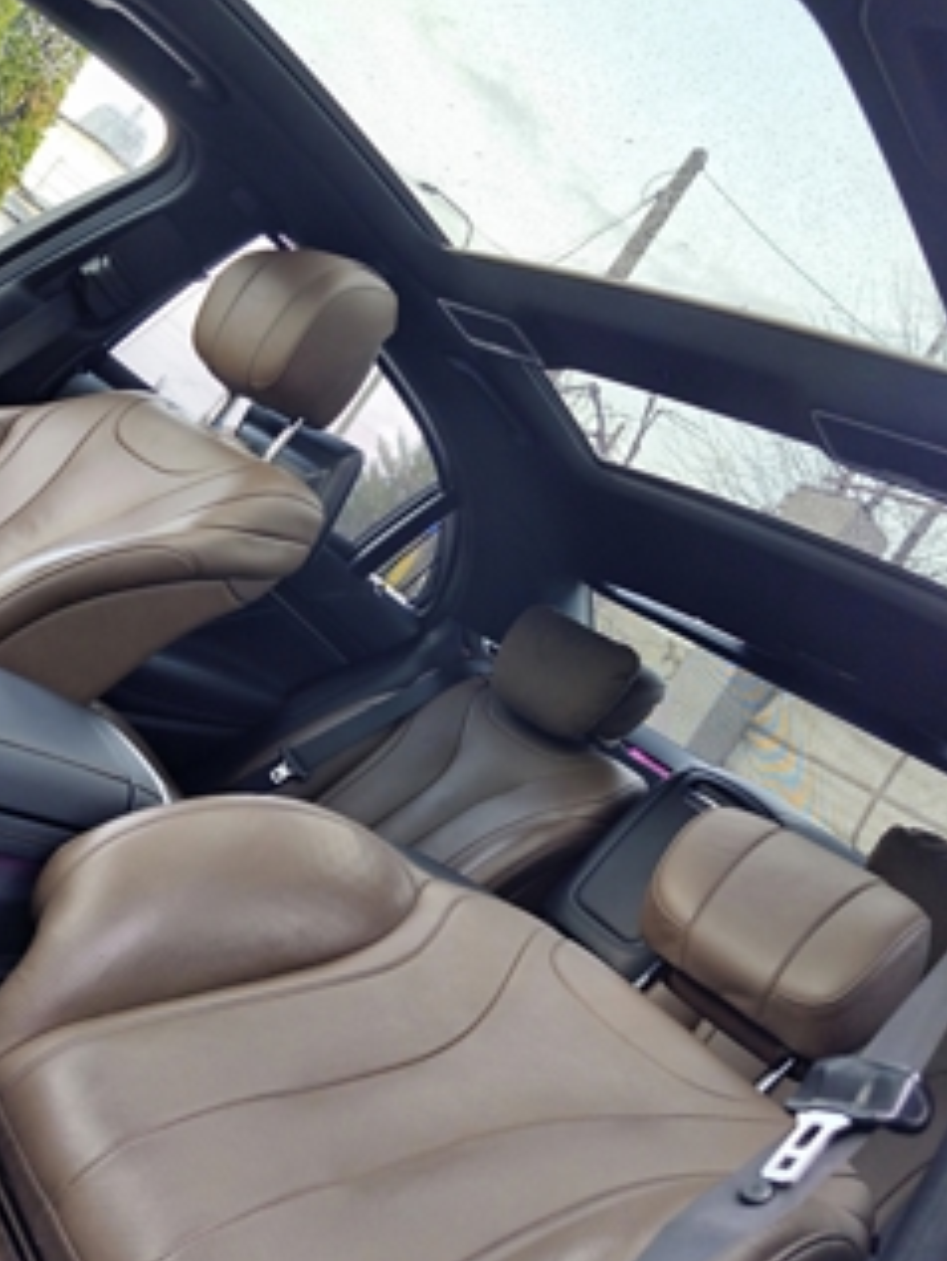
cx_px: 422
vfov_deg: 61.2
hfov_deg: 48.2
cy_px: 509
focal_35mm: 29
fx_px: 1057
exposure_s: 1/50
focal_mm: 6.18
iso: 320
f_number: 1.65
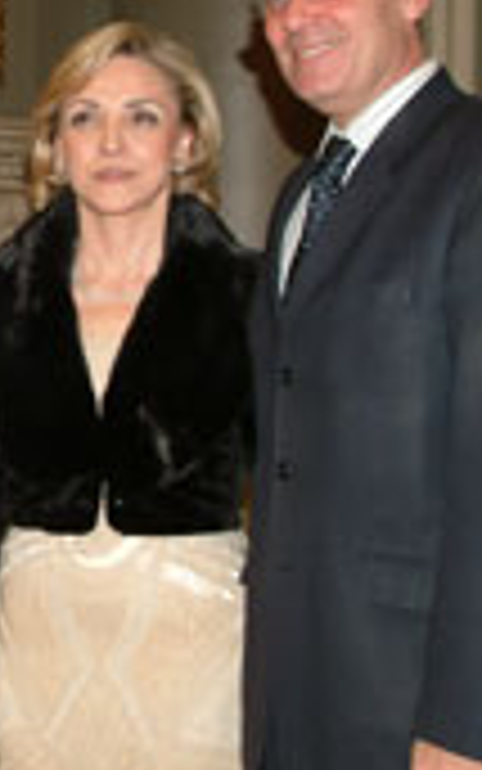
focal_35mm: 93
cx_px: -167
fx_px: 1953
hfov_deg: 13.5
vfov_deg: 22.2
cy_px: 272
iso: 400
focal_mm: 26
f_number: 5.6
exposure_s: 1/60
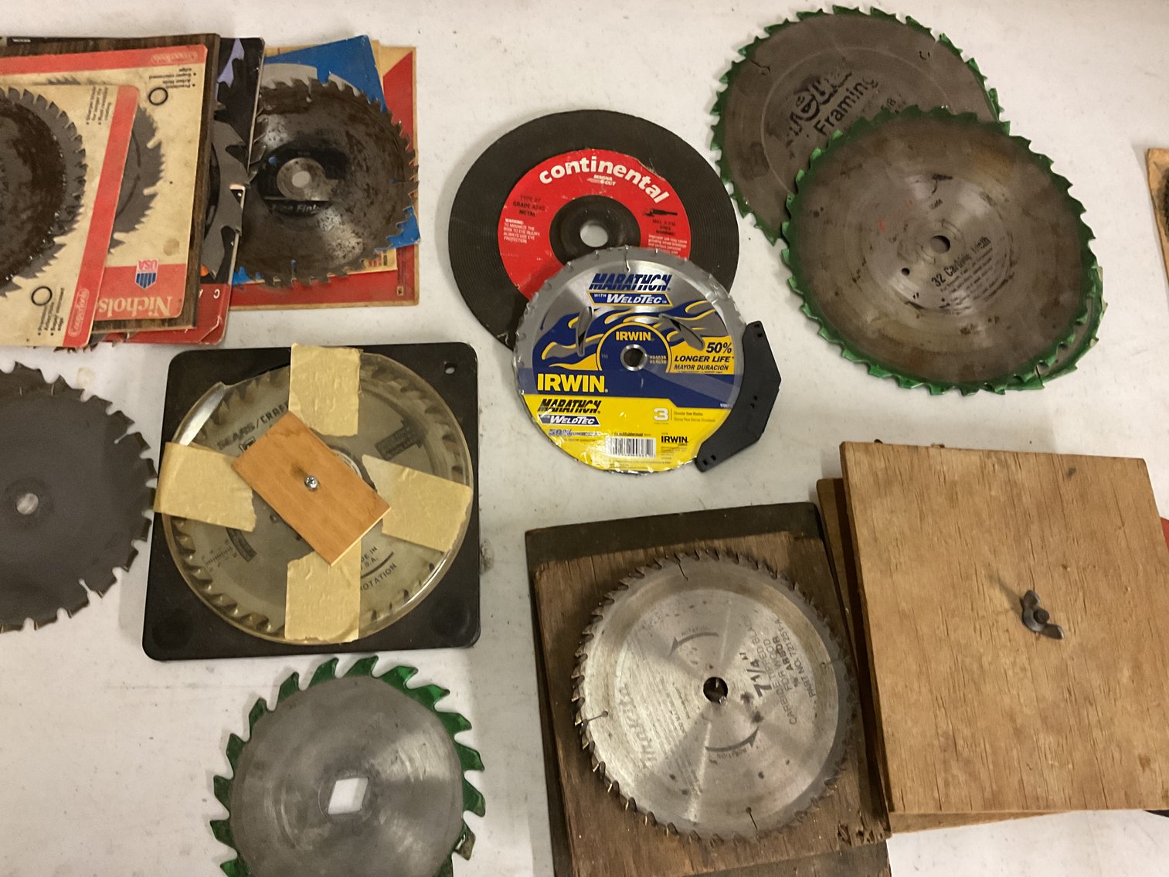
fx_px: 979
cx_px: 584
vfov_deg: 48.2
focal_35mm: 29
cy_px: 438
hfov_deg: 61.7
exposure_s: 1/40
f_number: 1.8
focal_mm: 3
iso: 250
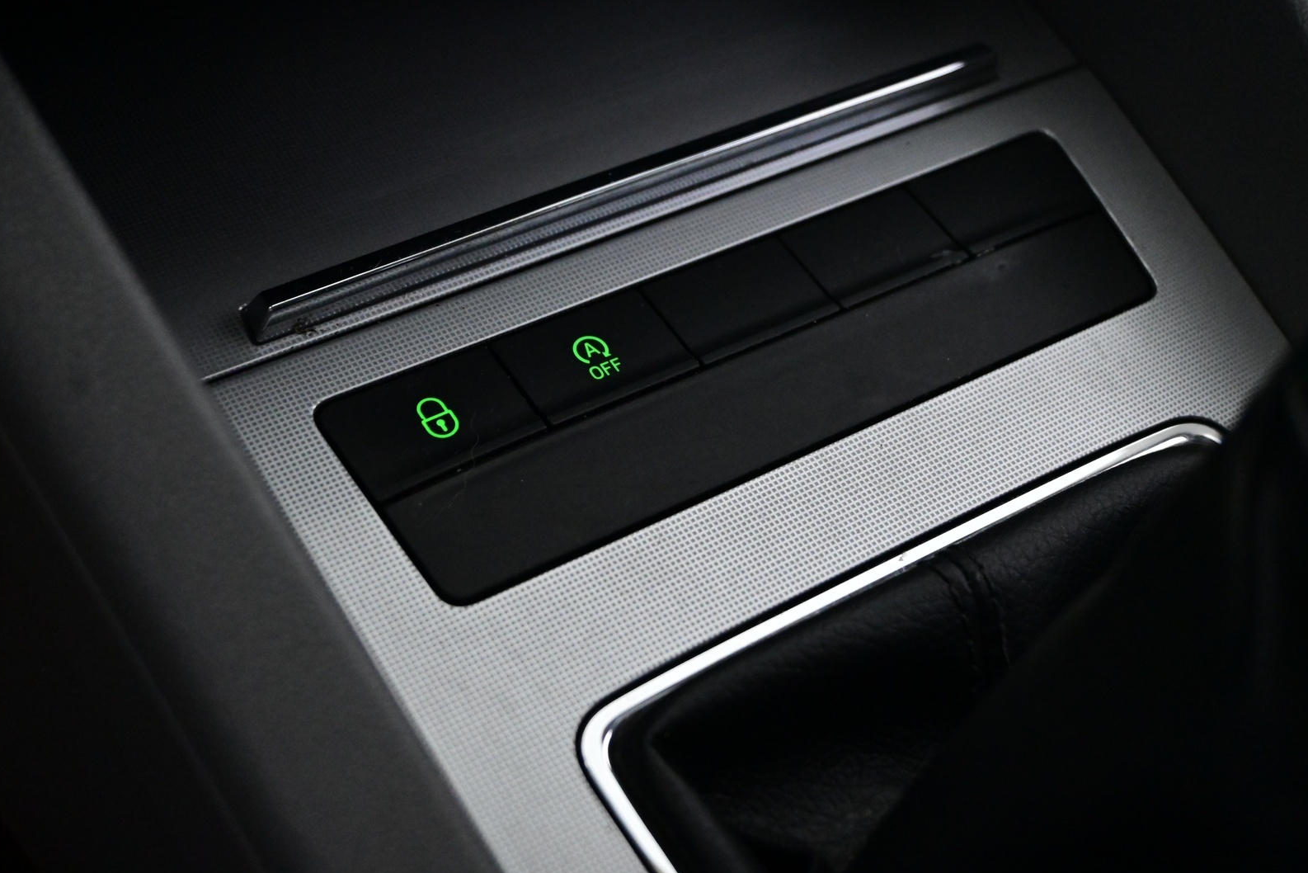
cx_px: 661
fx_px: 1753
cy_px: 438
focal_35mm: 48
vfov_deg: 27.9
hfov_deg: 40.9
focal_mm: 31.5
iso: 4500
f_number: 5
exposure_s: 1/50
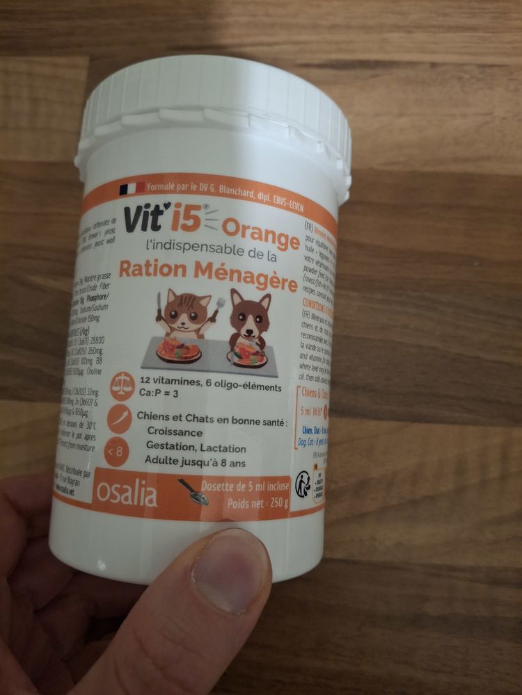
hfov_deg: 54.9
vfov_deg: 69.4
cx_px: 261
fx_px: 503
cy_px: 348
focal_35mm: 25
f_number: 1.8
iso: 320
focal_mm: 4.69
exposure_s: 1/24
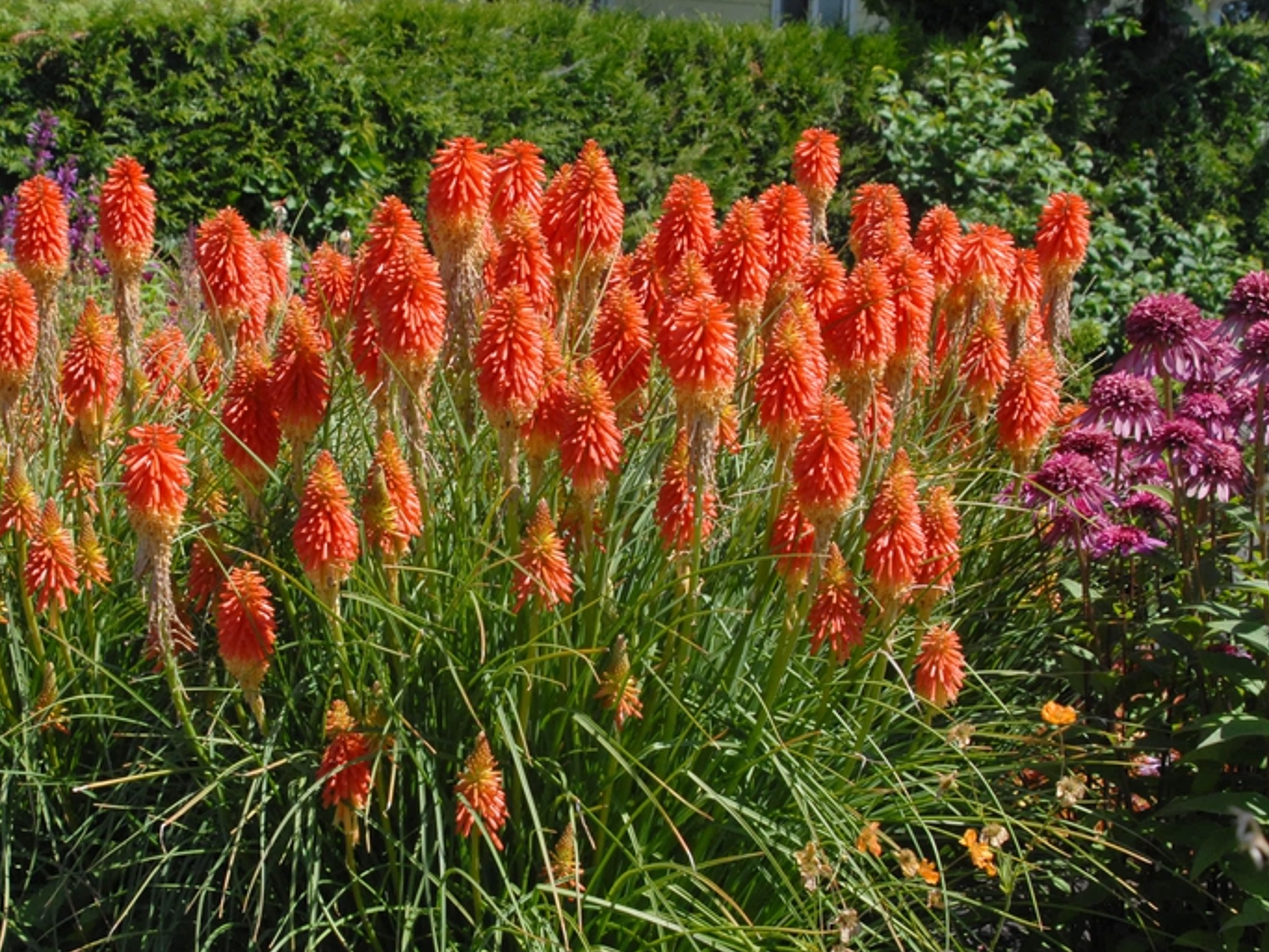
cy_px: 606
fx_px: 2777
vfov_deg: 19.4
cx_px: 438
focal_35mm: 76
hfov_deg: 25.6
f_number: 9
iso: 400
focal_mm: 35
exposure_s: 1/320
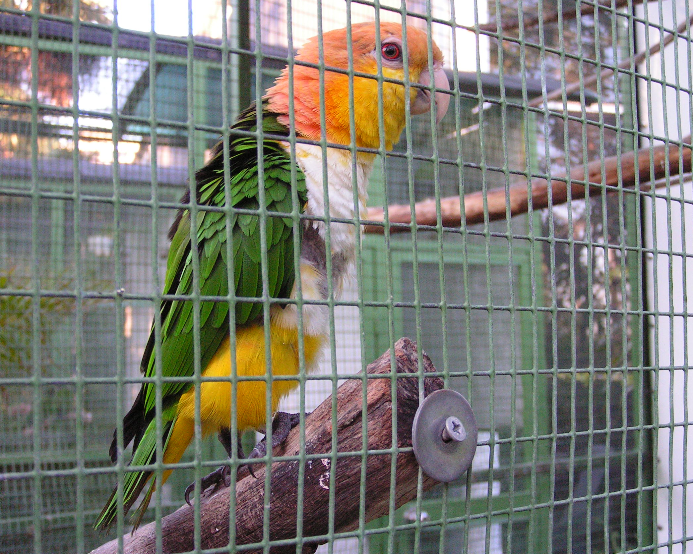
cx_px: 345
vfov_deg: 29.1
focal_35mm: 52
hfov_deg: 36.0
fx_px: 1067
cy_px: 276
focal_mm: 8.2
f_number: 3.2
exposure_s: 1/80
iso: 160
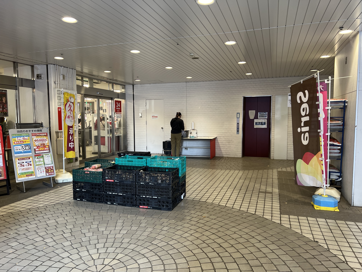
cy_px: 136
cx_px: 181
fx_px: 272
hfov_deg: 67.3
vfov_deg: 53.1
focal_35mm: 26
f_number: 1.5
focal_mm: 5.7
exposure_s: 1/100
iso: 125
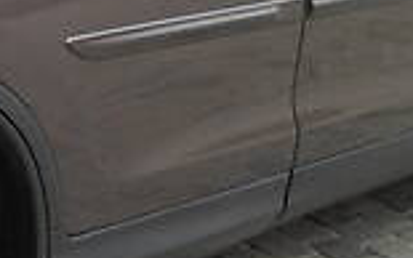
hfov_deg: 14.1
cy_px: 96
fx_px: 1599
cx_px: -133
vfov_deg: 9.2
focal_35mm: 142
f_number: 3.3
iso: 80
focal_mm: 4.9
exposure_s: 1/45
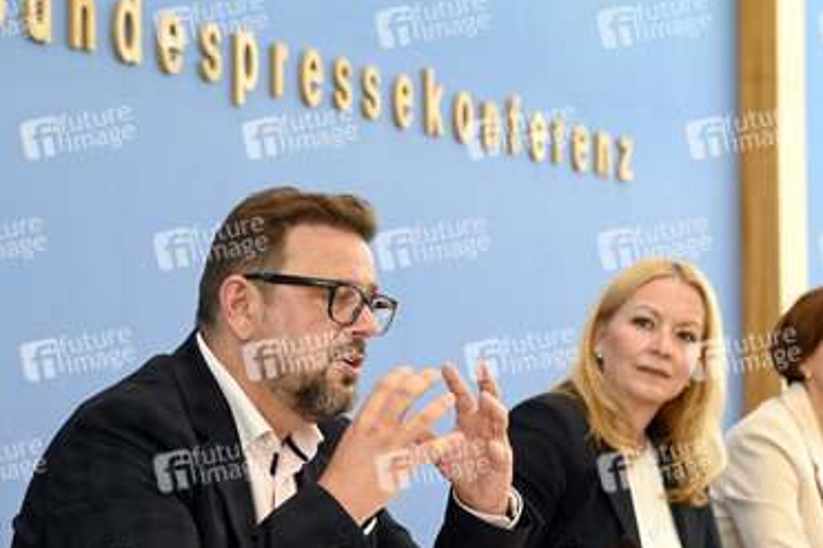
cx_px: 463
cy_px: 300
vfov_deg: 11.5
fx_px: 2719
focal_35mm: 119
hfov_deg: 17.2
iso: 3200
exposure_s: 1/500
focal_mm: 98
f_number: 7.1
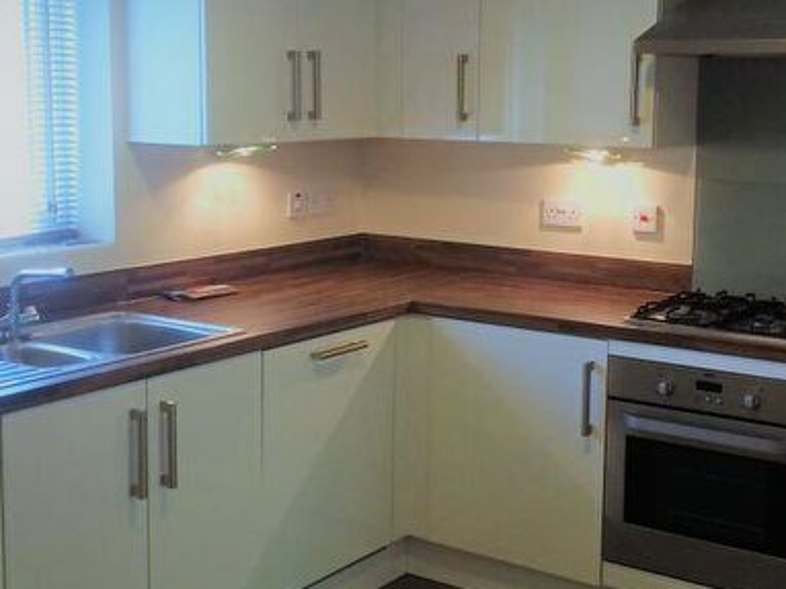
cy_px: 256
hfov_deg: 36.1
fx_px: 1203
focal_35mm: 53
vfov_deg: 27.5
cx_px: 439
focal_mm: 4.15
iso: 80
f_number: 2.2
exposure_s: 1/30
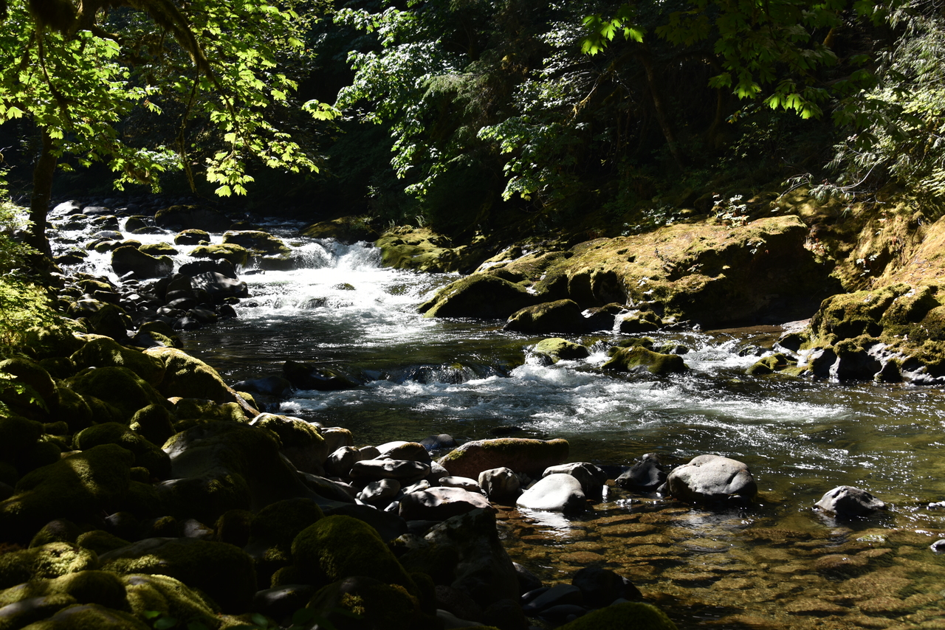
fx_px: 1470
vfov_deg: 24.2
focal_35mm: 56
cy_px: 315
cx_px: 472
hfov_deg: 35.6
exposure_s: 1/200
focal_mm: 56
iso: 100
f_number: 7.1
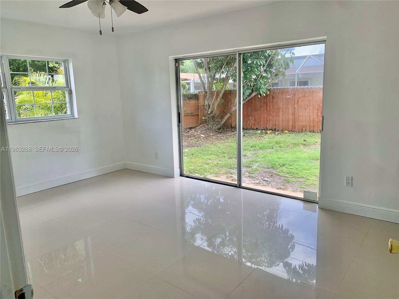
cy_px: 150
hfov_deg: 67.3
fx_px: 300
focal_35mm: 26
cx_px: 200
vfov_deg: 53.1
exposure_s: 1/321
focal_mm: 4.25
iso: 25
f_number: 1.8
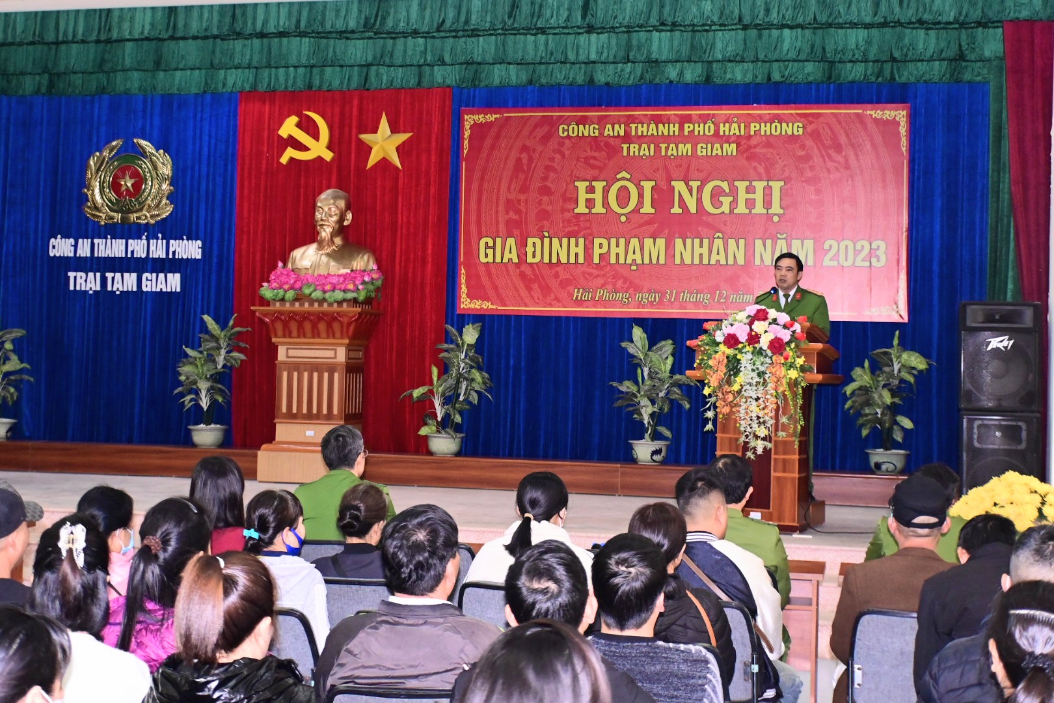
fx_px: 1522
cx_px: 527
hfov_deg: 38.2
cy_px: 352
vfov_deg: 26.0
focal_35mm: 52
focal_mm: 35
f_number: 4.2
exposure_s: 1/200
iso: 2500
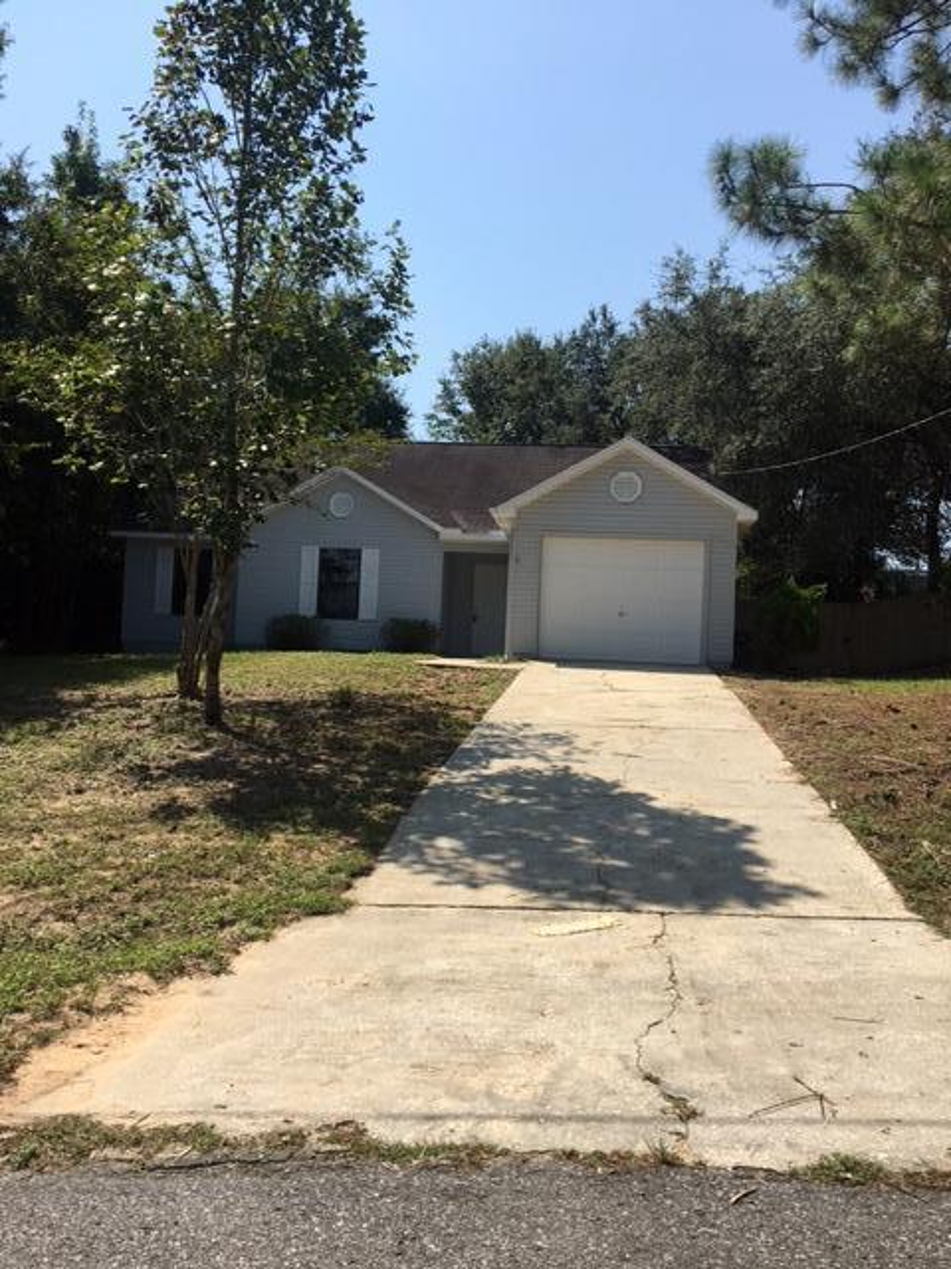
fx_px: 1062
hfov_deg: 48.2
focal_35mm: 29
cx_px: 476
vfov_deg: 61.7
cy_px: 634
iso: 25
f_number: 2.2
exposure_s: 1/1923
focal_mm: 4.15
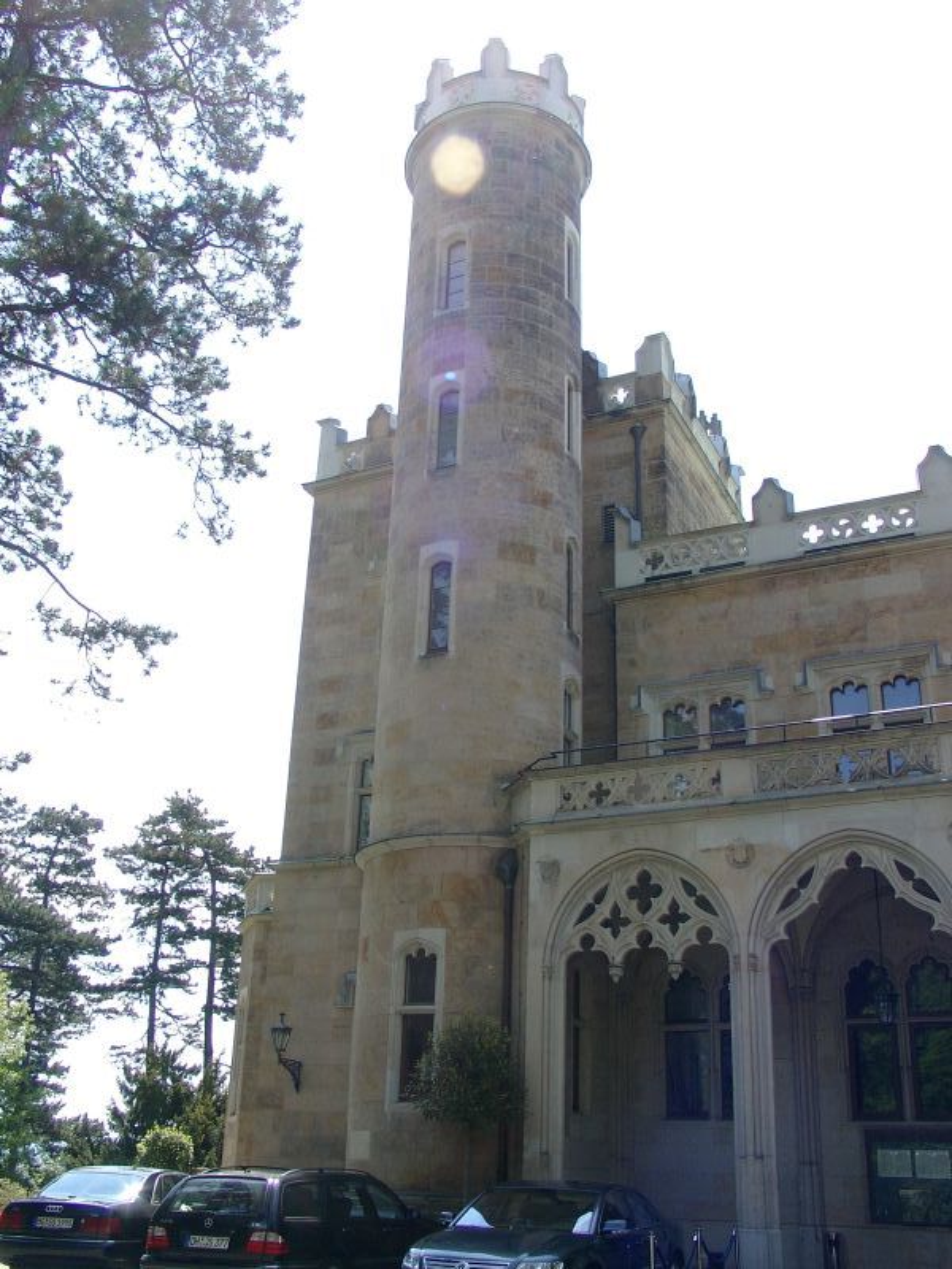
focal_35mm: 34
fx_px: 1247
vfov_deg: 54.0
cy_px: 634
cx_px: 476
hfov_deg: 41.8
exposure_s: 1/369
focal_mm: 7.13
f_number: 4
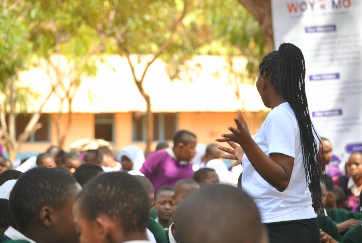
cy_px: 122
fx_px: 1587
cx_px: 181
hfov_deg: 13.0
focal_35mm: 158
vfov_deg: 8.8
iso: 100
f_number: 4.5
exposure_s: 1/161
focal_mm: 105
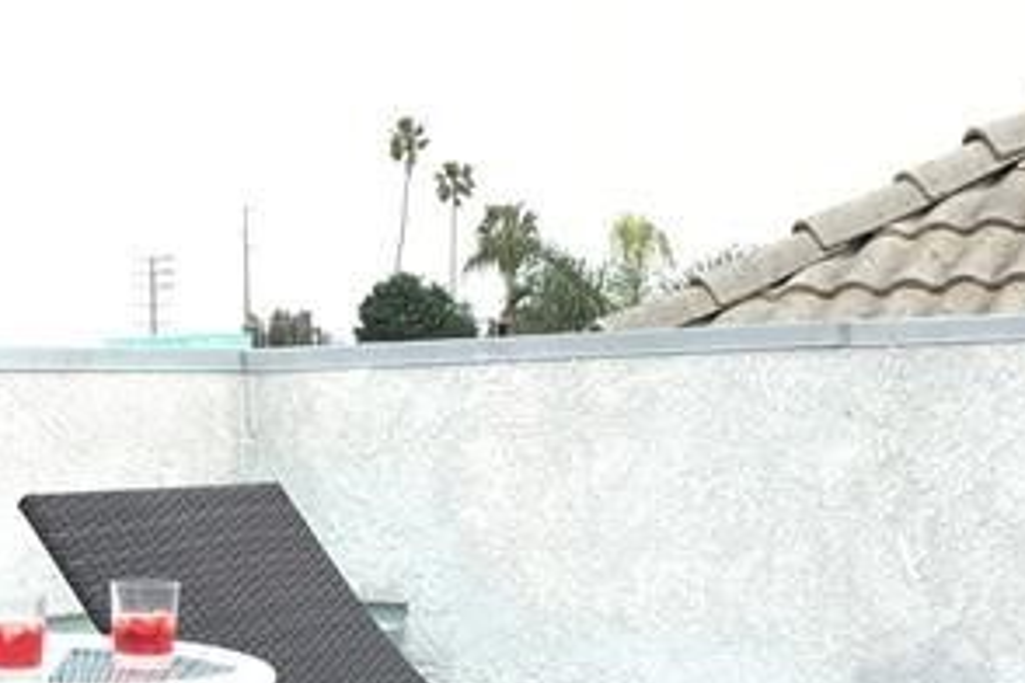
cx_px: 14
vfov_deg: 13.0
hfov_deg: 19.0
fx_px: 2989
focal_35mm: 105
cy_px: 495
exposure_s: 1/165
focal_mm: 4.15
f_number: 2.2
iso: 25
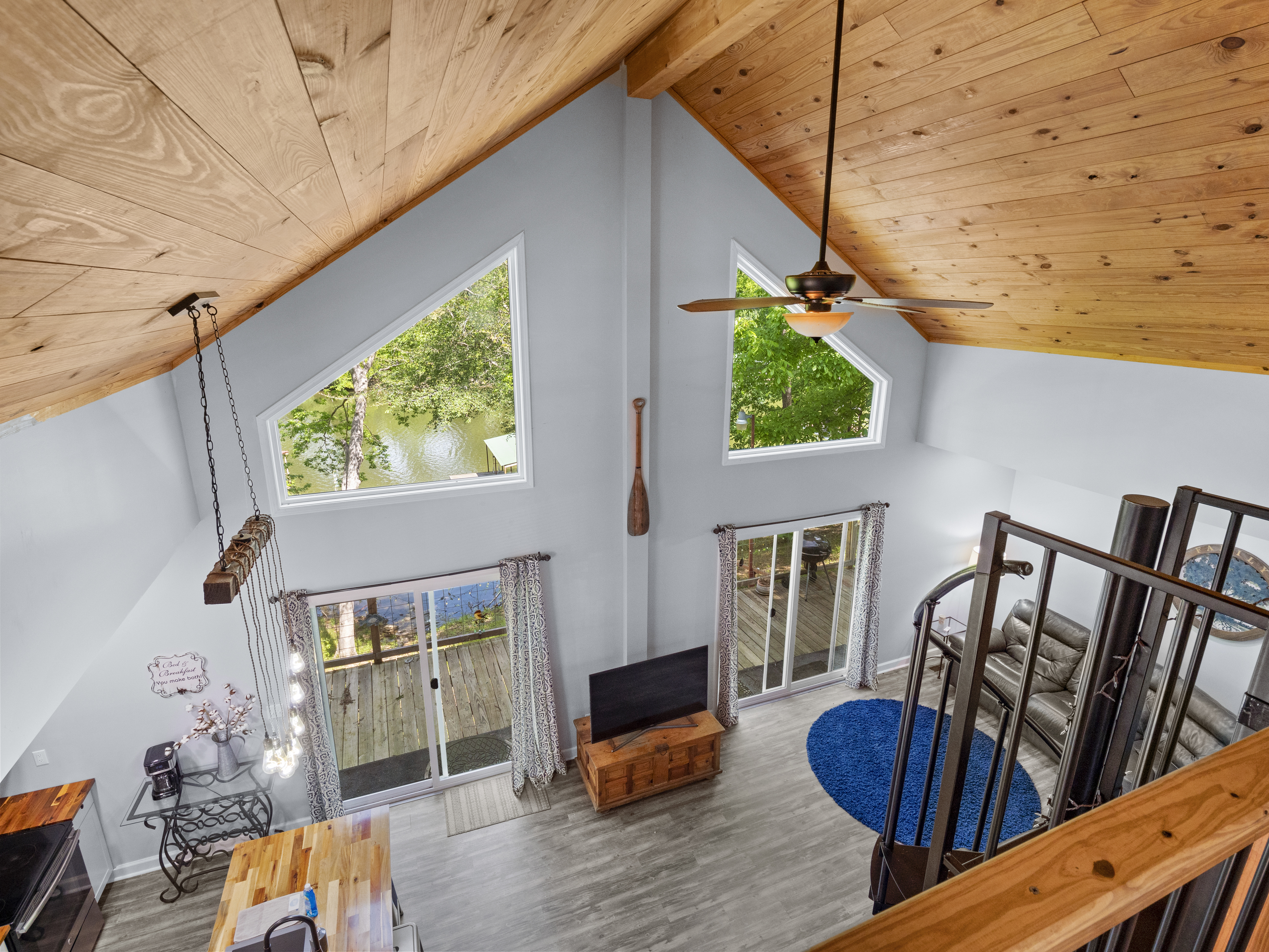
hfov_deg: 94.5
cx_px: 634
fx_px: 587
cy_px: 476
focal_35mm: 16
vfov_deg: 78.1
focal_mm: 8
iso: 400
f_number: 5.6
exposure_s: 1/13
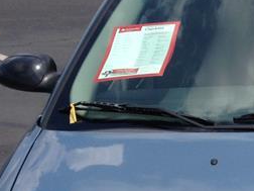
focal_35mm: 134
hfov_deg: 14.0
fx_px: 983
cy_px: 220
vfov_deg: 10.9
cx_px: 355
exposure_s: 1/1695
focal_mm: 4.13
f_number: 2.4
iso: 50
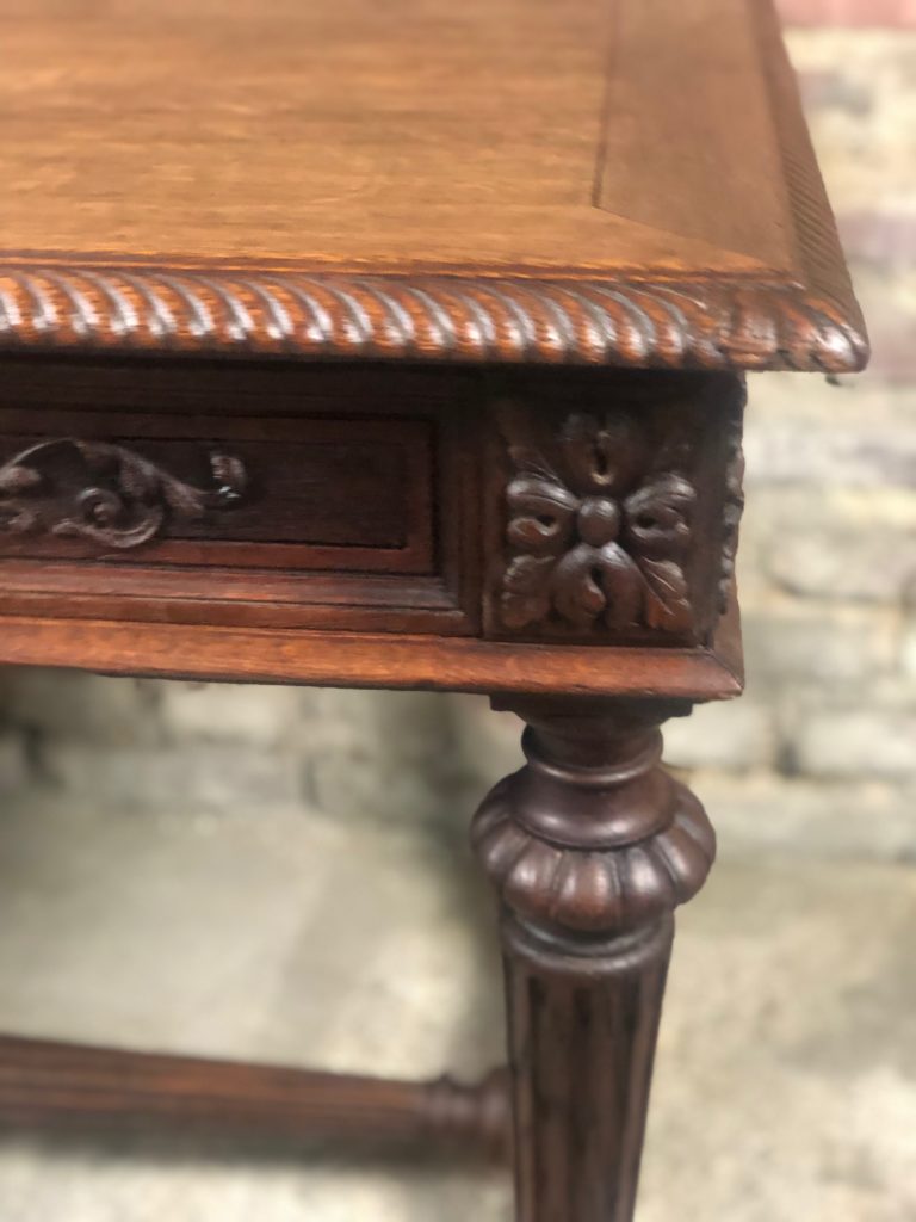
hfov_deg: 28.0
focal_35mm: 52
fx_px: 1835
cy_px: 611
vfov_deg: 36.8
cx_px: 458
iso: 160
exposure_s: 1/14
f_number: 2.4
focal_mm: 6
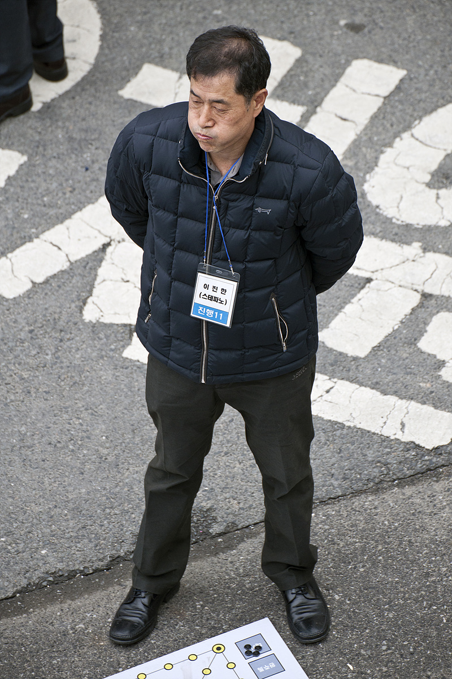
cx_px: 226
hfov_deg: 5.7
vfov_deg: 8.6
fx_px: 4520
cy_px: 340
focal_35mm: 240
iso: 400
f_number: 6
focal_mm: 240
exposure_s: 1/320
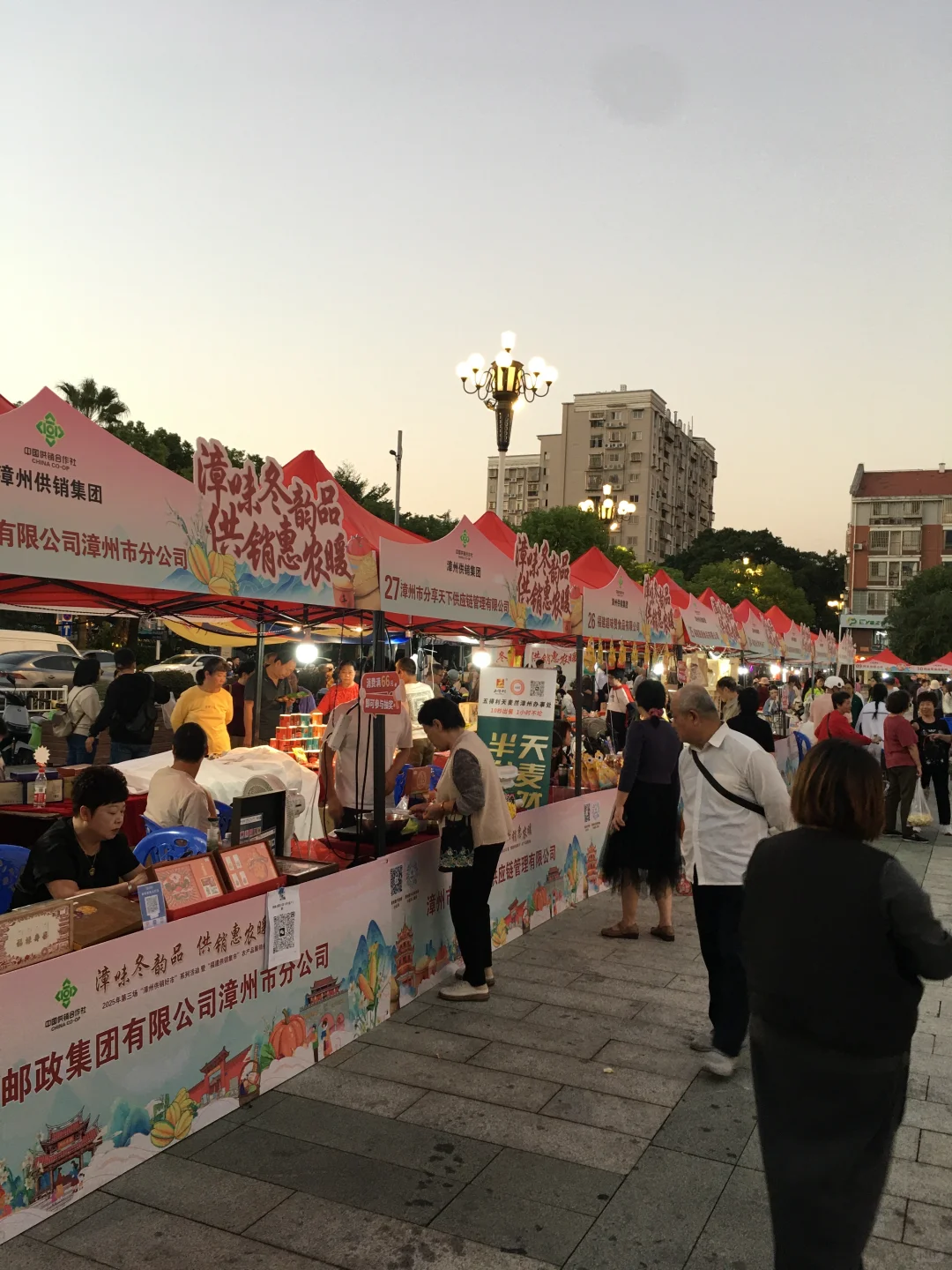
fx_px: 1063
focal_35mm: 29
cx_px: 476
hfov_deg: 48.2
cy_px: 635
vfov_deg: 61.7
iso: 32
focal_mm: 4.15
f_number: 2.2
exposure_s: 1/17
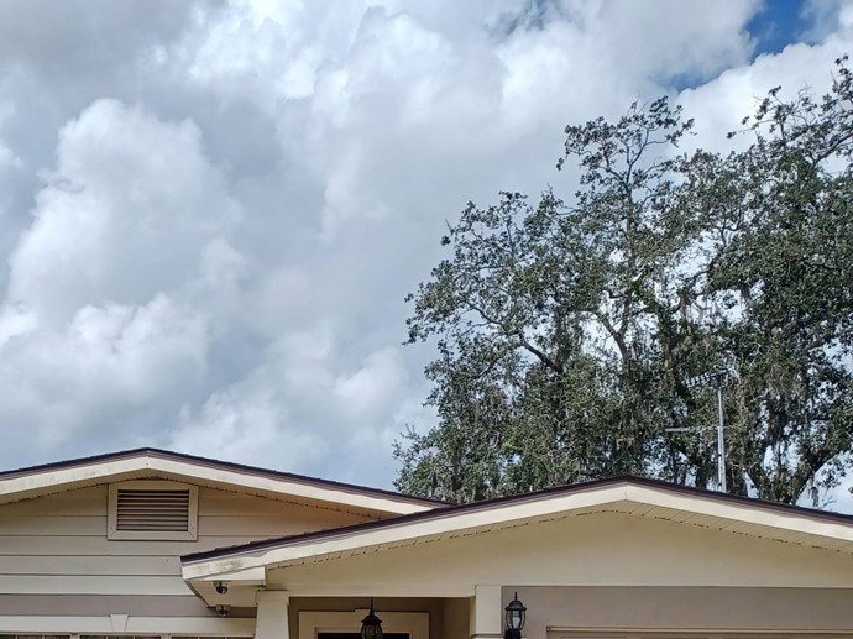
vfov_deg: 23.7
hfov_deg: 32.3
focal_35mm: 58
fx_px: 1429
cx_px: 163
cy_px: 698
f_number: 1.8
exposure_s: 1/908
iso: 32
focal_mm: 4.6
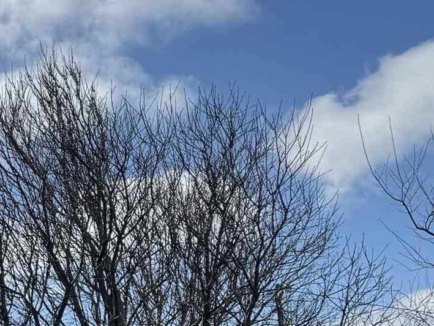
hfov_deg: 15.5
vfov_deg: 14.0
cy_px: 329
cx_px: -408
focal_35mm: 104
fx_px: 1304
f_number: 1.78
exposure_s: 1/9009
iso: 80
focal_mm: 6.76
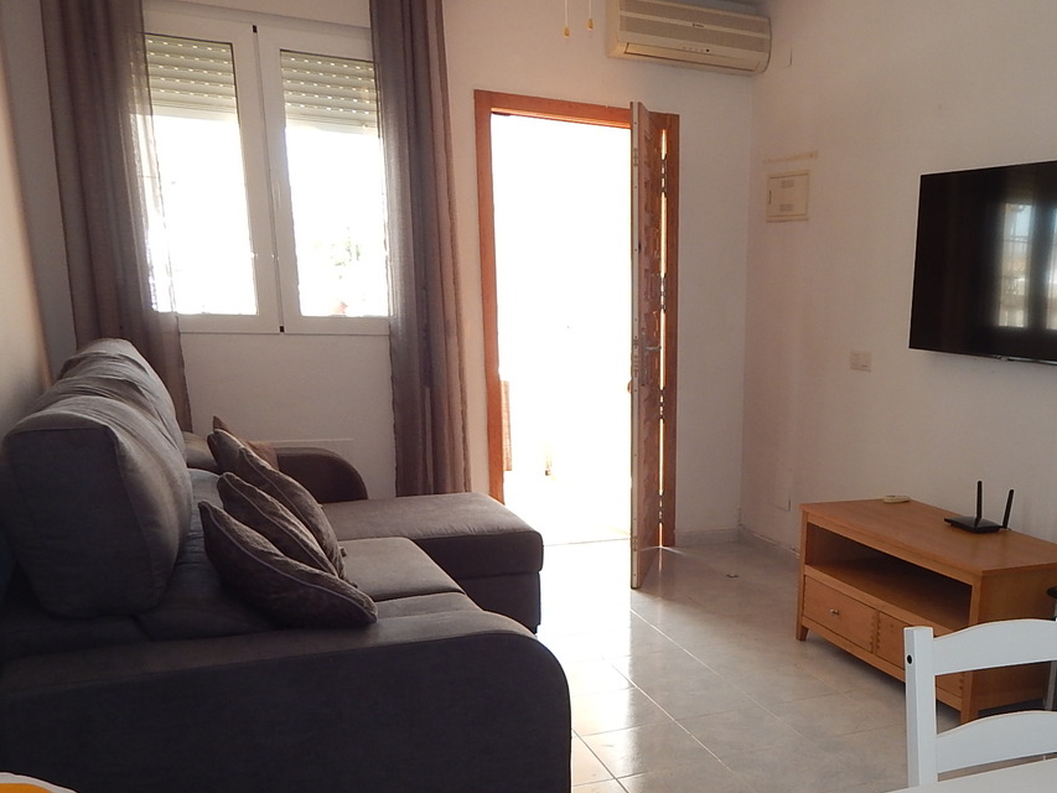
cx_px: 774
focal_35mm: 33
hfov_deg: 53.2
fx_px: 1008
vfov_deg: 41.7
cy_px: 592
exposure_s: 1/60
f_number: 3
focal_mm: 4
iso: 125
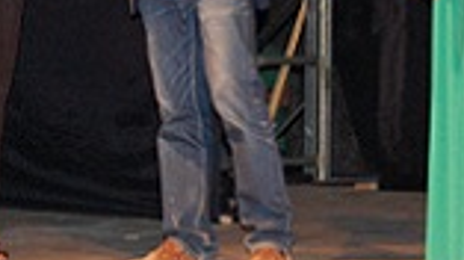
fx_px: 2606
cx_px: 99
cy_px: -121
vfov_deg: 5.7
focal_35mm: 212
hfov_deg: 10.1
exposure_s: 1/60
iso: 1600
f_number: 5.6
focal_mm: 48
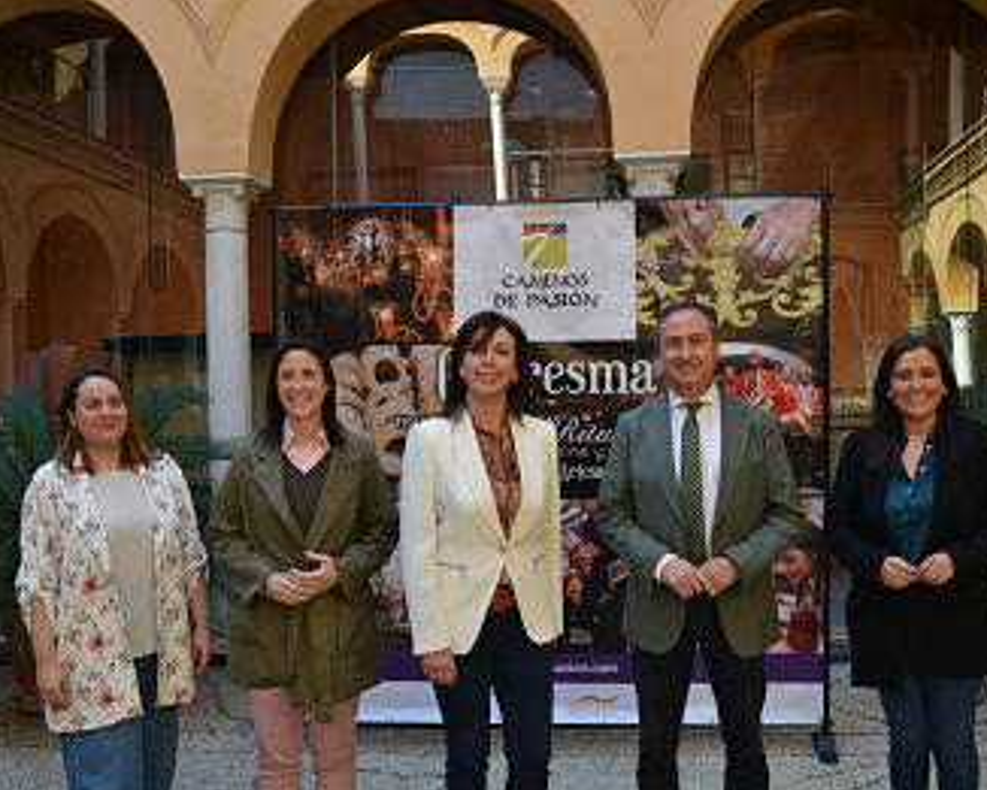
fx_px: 1110
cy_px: 401
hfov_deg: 47.8
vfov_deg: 39.2
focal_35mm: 38
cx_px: 545
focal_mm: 22
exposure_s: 1/125
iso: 250
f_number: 5.6
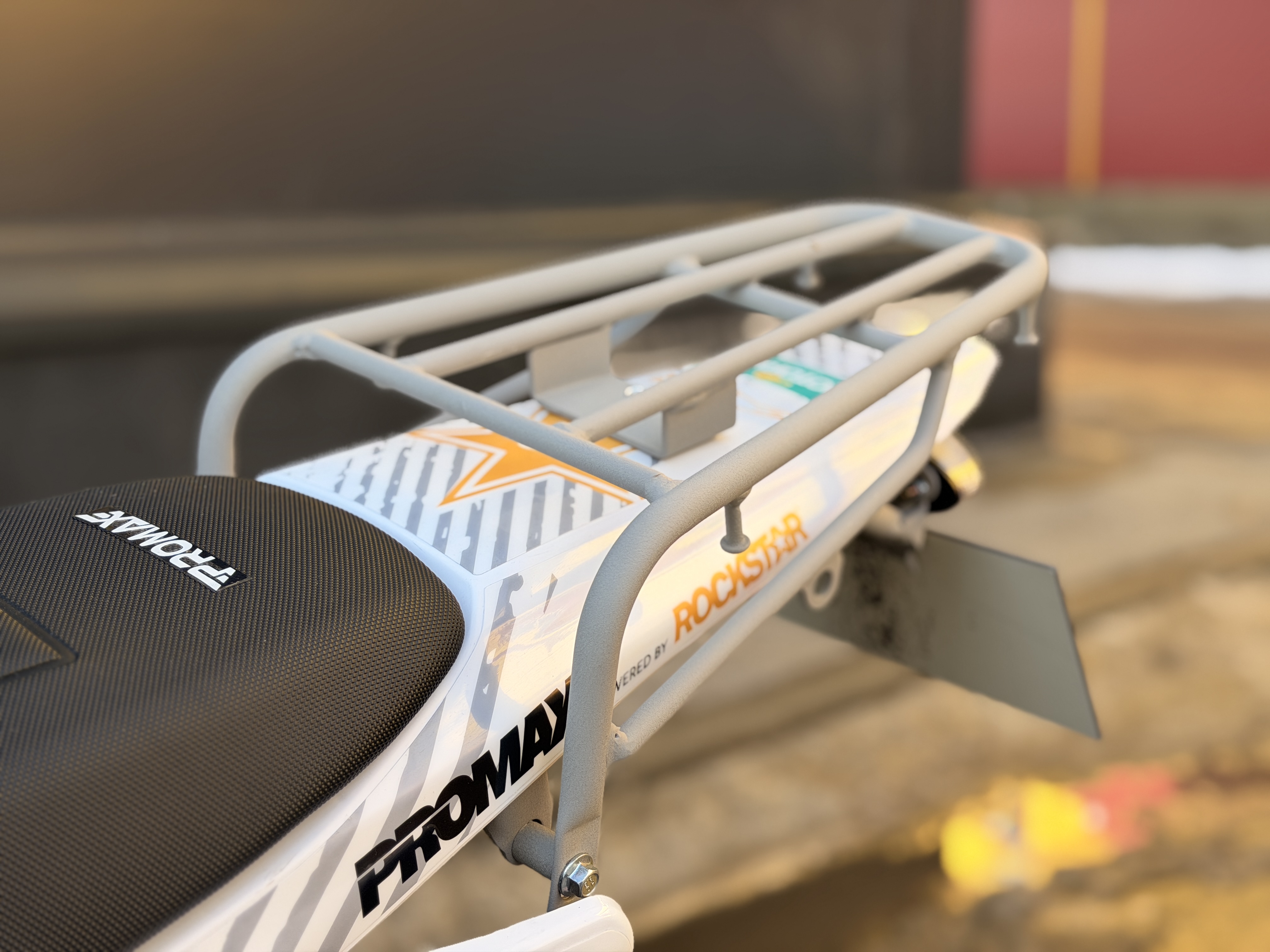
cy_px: 476
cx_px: 635
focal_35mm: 48
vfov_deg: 30.3
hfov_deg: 39.7
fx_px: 1761
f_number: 1.78
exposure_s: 1/699
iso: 64
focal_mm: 6.76
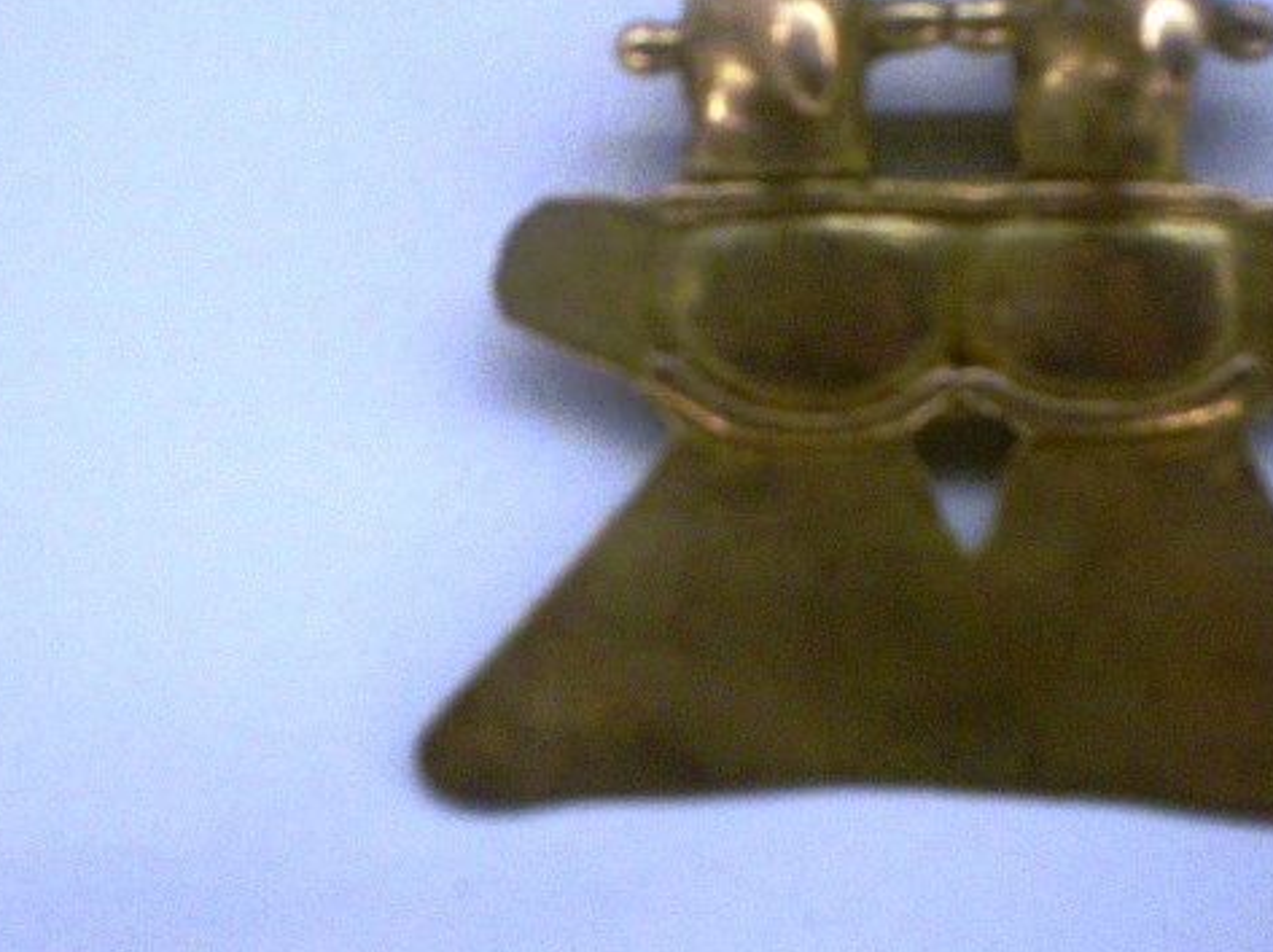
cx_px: 519
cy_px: 616
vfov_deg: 18.8
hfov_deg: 25.0
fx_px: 2866
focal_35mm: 78
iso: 140
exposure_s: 1/8.66
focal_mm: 6
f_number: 4.5
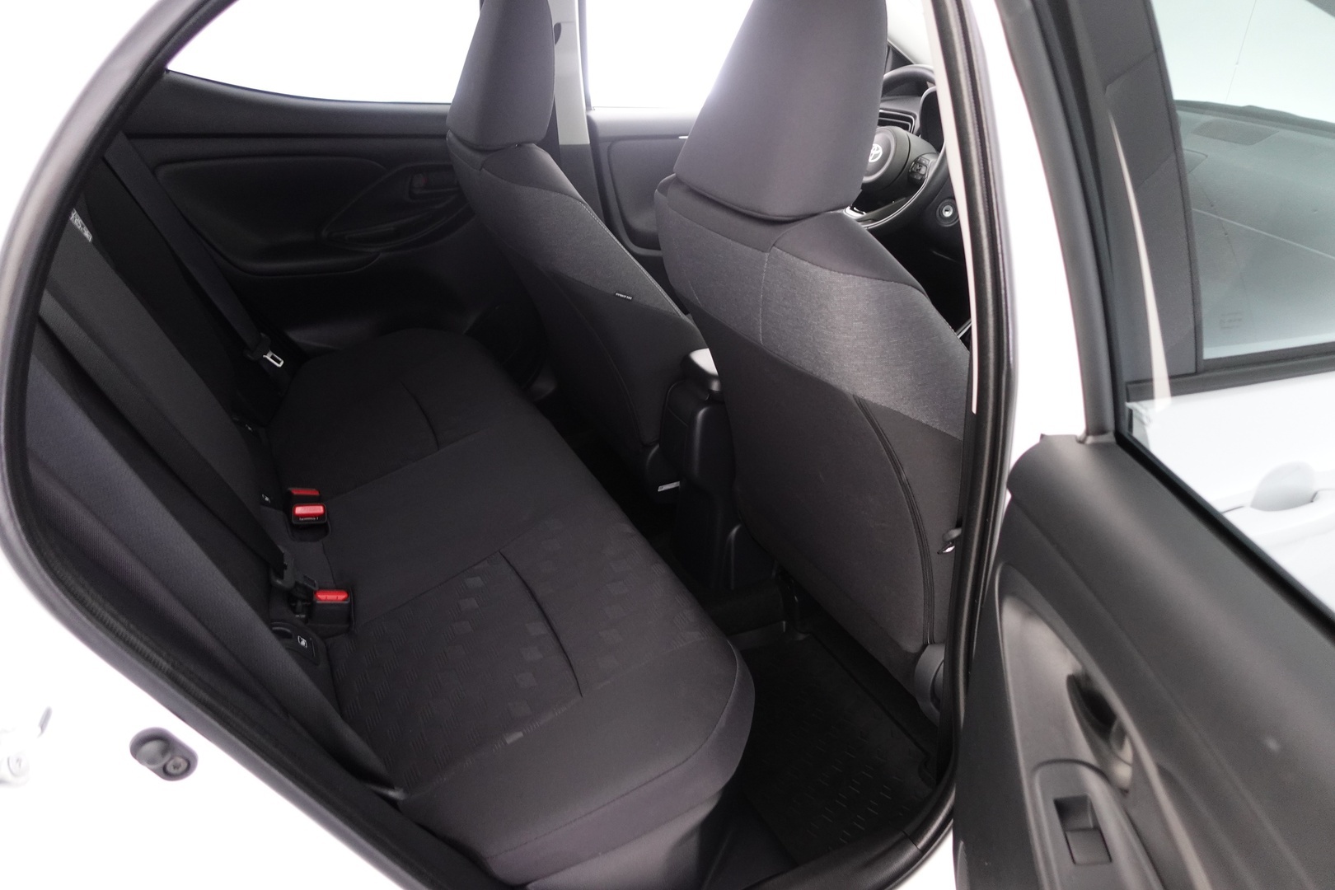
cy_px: 445
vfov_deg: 53.1
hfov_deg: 73.7
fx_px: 890
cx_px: 668
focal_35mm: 24
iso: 800
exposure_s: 1/13
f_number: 1.8
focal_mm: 9.4
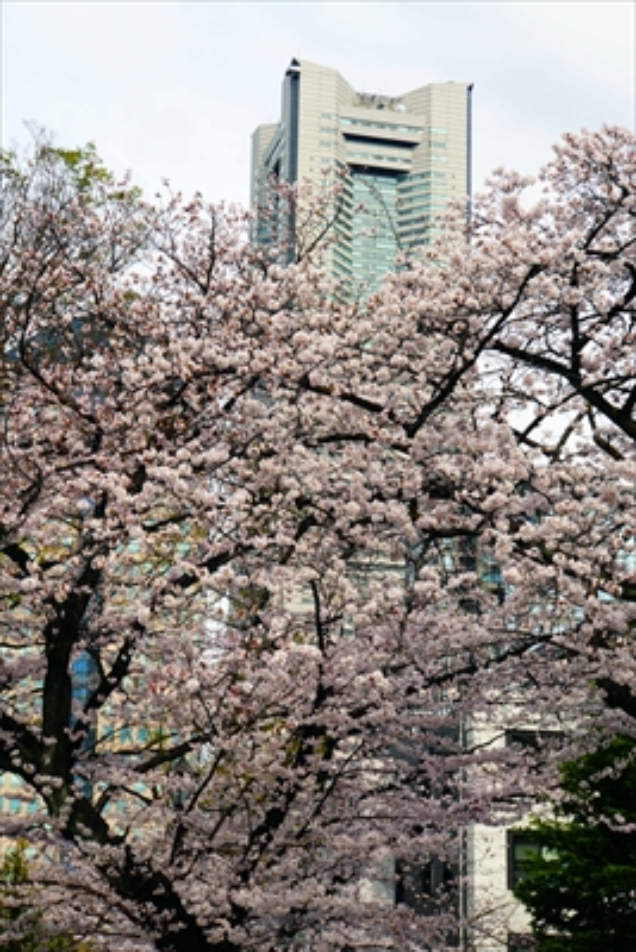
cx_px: 318
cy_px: 476
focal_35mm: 70
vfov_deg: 28.6
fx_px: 1866
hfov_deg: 19.3
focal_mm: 47
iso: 100
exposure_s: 1/200
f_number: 9
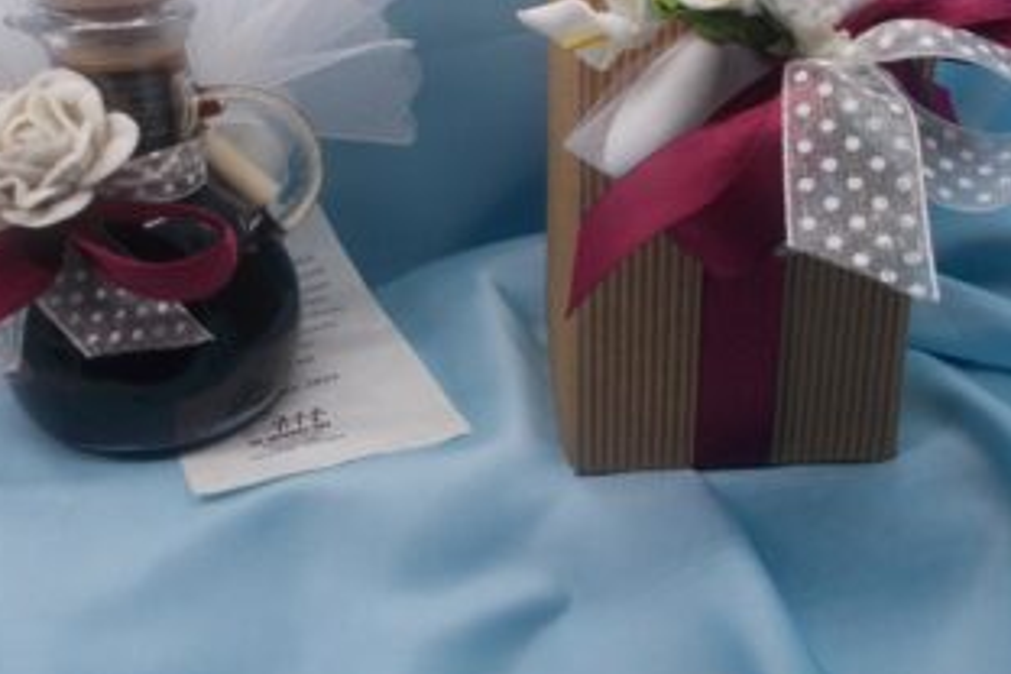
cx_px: 528
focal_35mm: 50
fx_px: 1404
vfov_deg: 26.7
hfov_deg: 39.6
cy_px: 190
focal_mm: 5.3
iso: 80
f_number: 3.4
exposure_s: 1/100
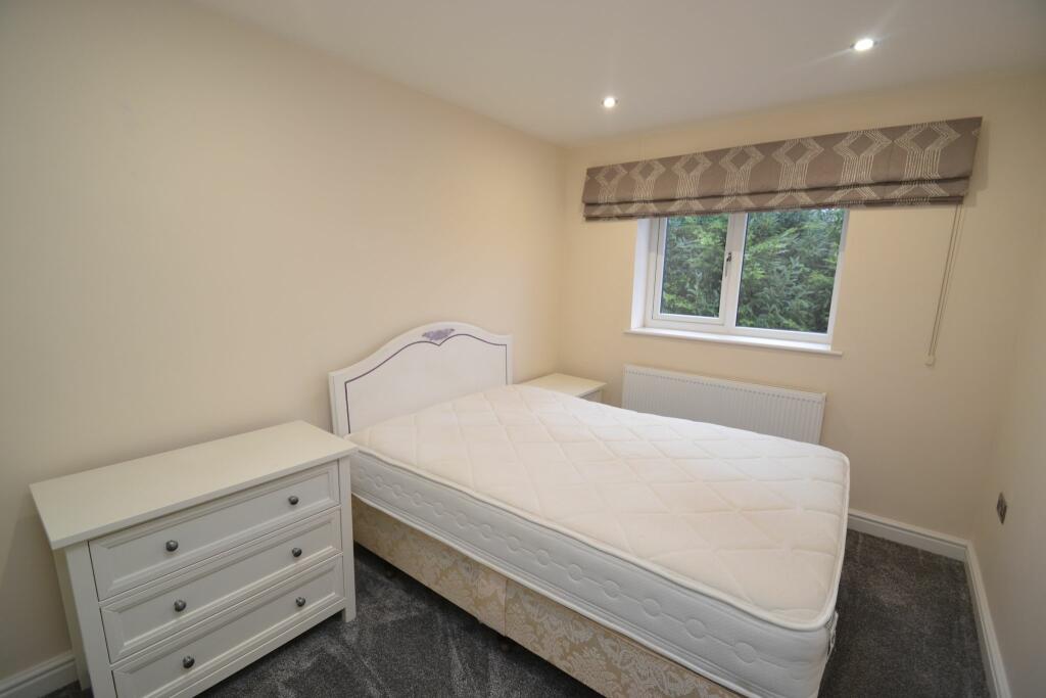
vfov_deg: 77.3
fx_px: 436
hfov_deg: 100.4
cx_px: 523
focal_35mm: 15
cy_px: 349
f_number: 4
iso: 400
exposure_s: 1/60
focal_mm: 10
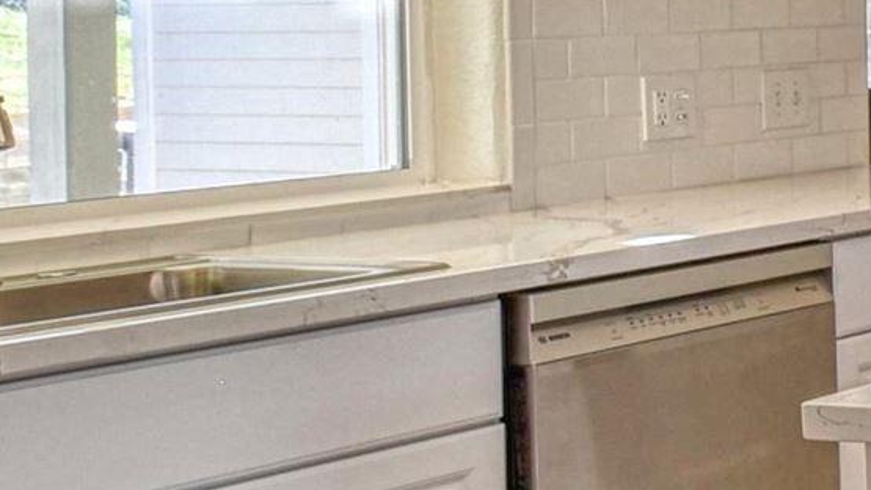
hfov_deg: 16.9
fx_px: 2009
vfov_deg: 13.7
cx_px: 1820
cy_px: 13
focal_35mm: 87
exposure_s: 1/60
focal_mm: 15
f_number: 11
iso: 400
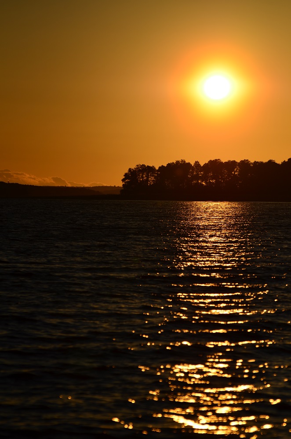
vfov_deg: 11.0
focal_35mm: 188
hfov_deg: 7.3
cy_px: 220
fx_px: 2284
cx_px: 146
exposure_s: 1/8000
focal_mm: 125
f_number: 4.8
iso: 100
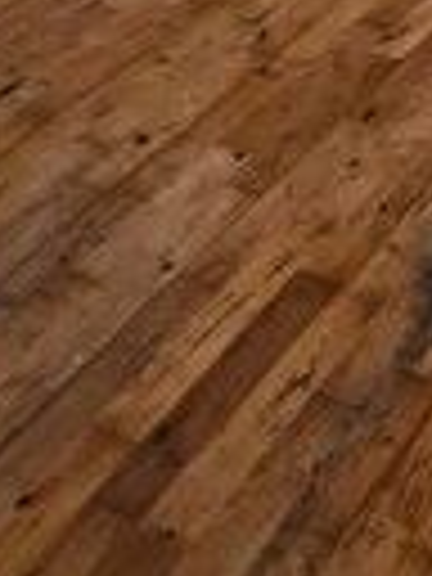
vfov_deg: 18.8
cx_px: 648
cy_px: -538
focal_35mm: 71
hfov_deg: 18.4
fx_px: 1181
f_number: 2.2
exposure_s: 1/50
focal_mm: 2.2
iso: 80
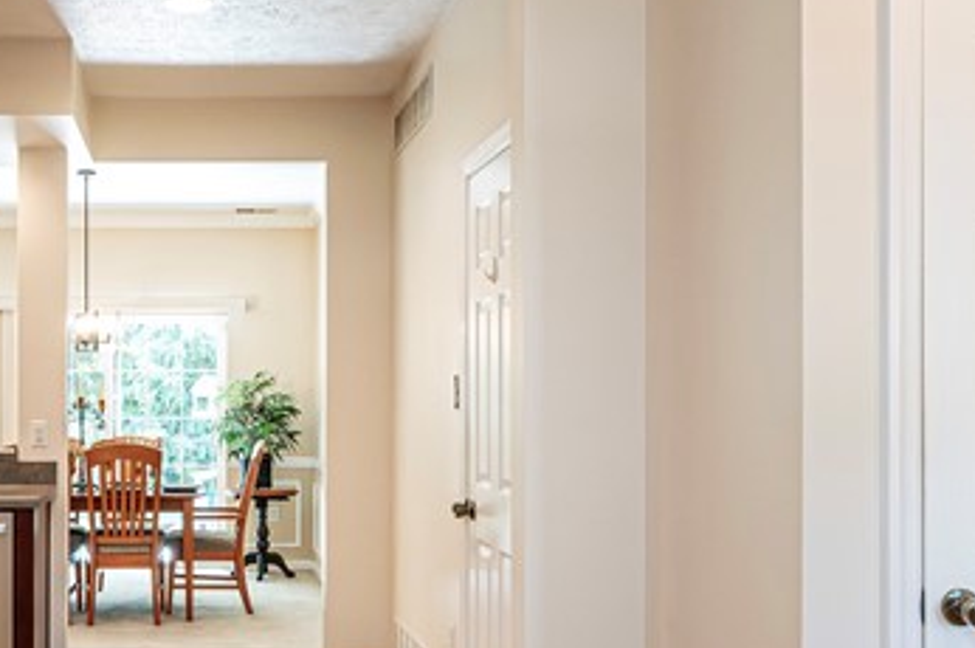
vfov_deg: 30.4
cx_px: 182
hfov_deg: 42.4
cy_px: 393
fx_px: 1191
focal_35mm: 44
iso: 5000
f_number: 8
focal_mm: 14
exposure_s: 1/125
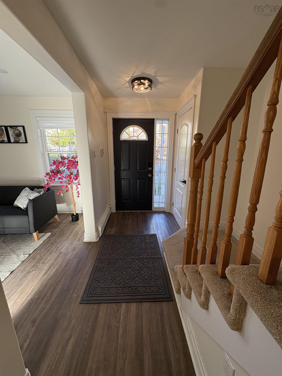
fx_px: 152
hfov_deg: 85.7
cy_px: 188
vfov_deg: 102.1
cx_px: 141
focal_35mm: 14
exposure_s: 1/120
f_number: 2.2
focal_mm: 2.22
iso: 160
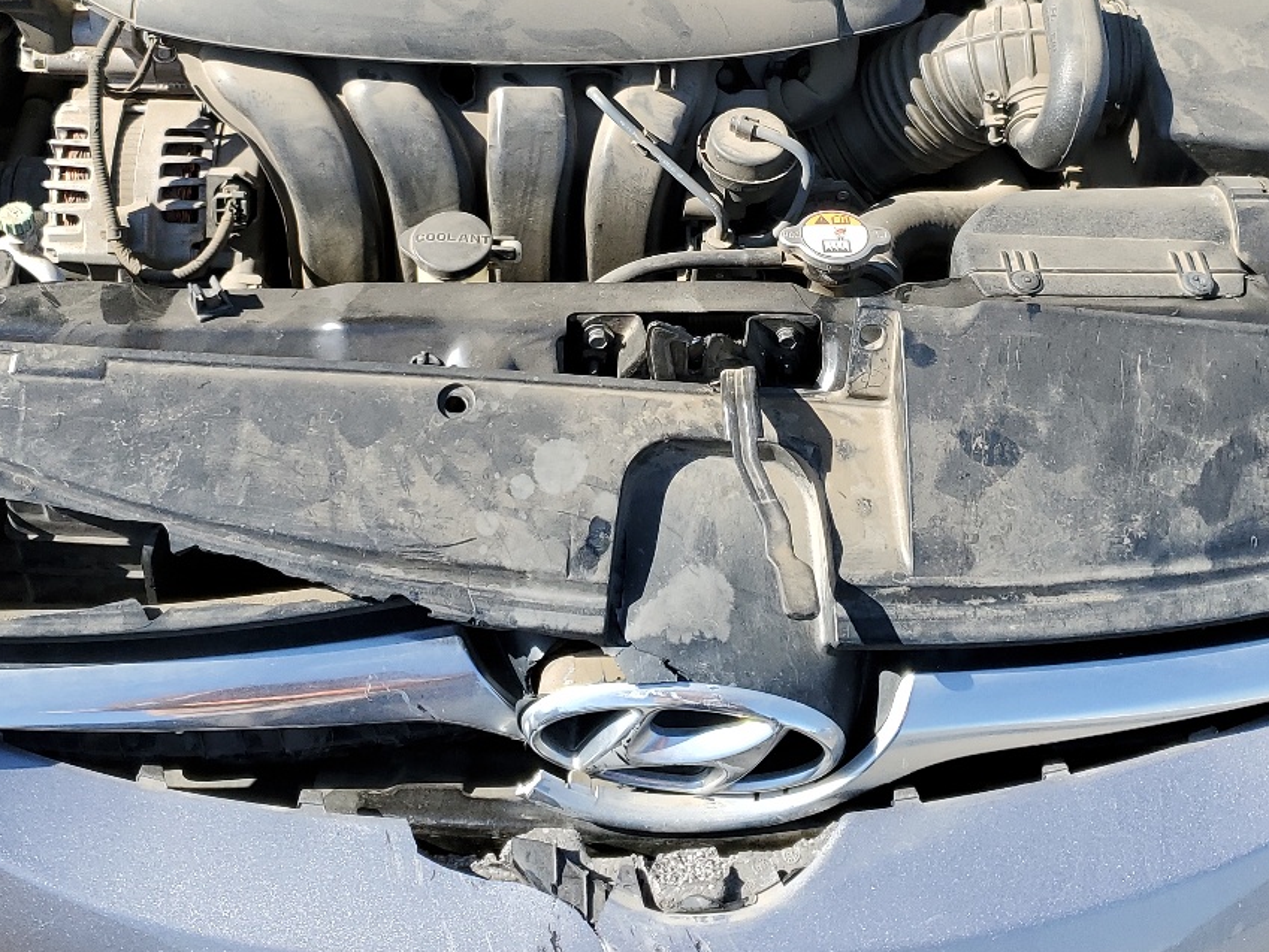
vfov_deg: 29.2
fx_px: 1797
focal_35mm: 49
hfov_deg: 38.9
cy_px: 232
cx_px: 622
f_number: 1.5
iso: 50
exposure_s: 1/1250
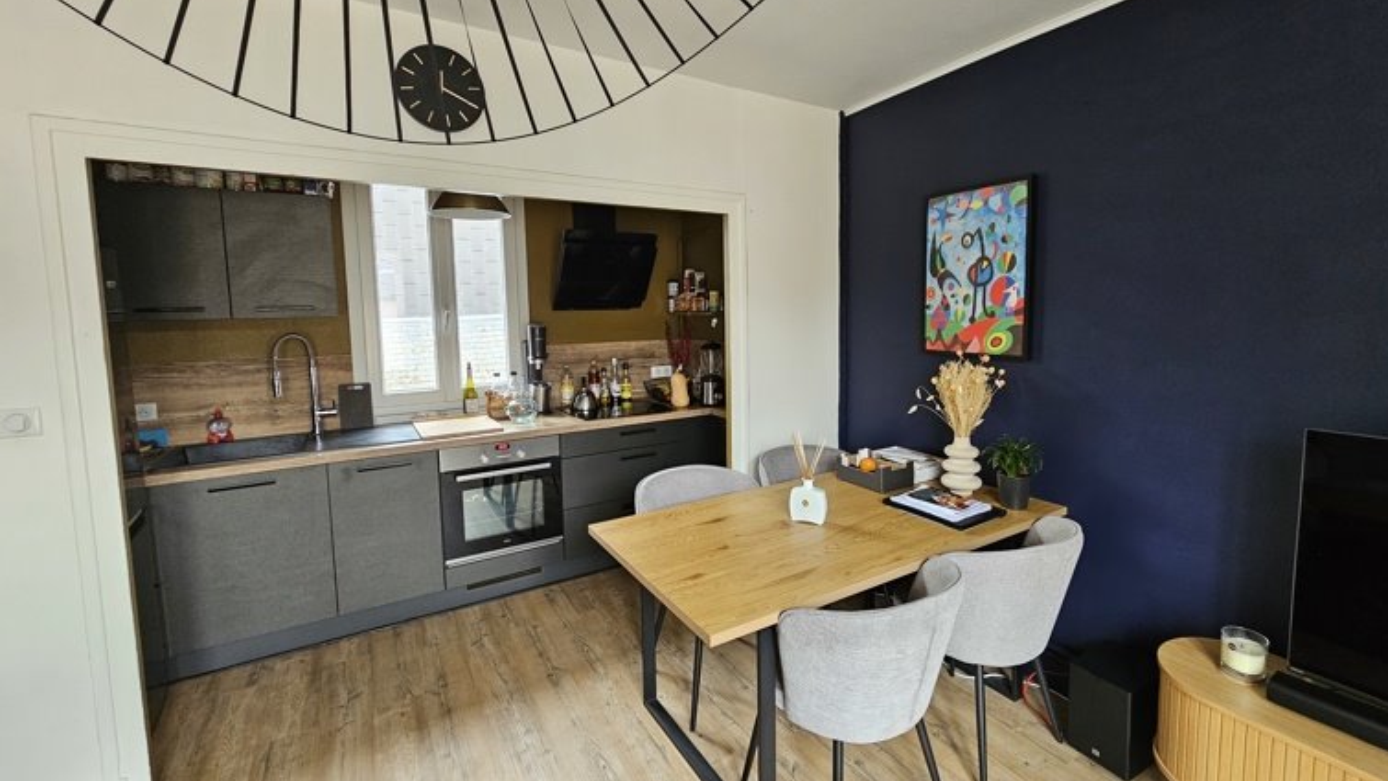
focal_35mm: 15
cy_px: 362
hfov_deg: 102.9
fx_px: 552
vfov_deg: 70.5
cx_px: 721
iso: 320
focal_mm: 2.2
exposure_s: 1/33.3
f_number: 2.2
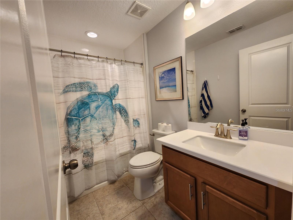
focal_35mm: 13
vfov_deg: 89.9
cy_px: 110
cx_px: 146
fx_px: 110
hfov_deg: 106.2
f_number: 2.2
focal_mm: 2.2
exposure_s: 1/60
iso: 80
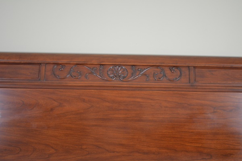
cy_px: 80
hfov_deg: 28.1
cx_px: 121
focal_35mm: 72
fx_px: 484
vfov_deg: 18.9
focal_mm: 48
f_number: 5.6
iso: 2000
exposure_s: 1/30
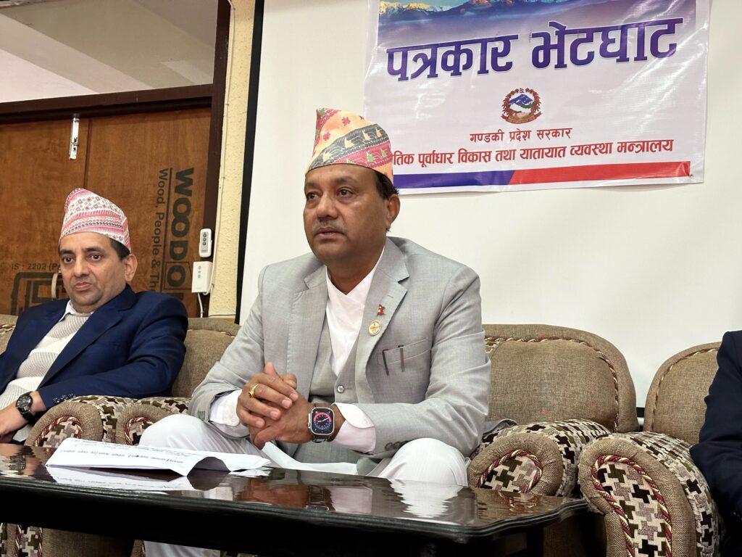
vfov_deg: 30.3
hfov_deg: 39.7
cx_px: 371
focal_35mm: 48
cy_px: 278
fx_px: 1029
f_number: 1.78
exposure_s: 1/50
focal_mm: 6.86
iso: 250
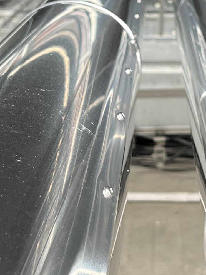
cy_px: 101
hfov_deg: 13.9
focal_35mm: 106
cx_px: 178
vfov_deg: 18.5
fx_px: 841
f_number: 1.5
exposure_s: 1/121
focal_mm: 5.7
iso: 80
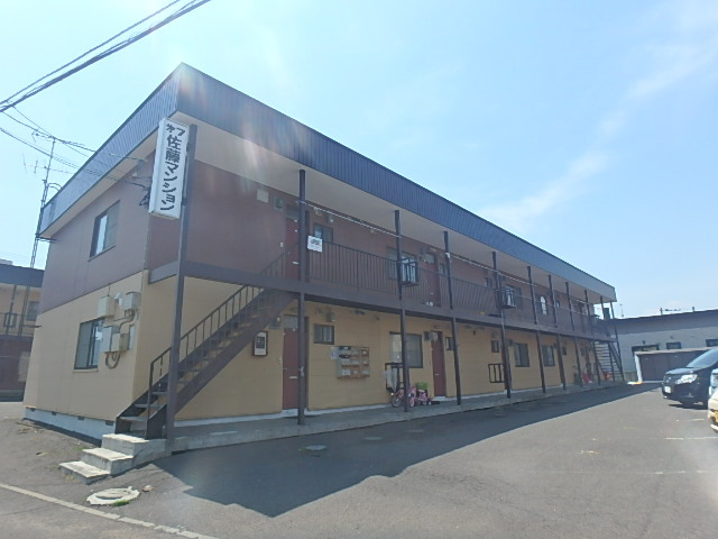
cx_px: 359
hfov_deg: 79.0
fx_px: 436
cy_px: 270
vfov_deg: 63.4
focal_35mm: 21
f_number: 6
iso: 125
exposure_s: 1/400
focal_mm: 3.7
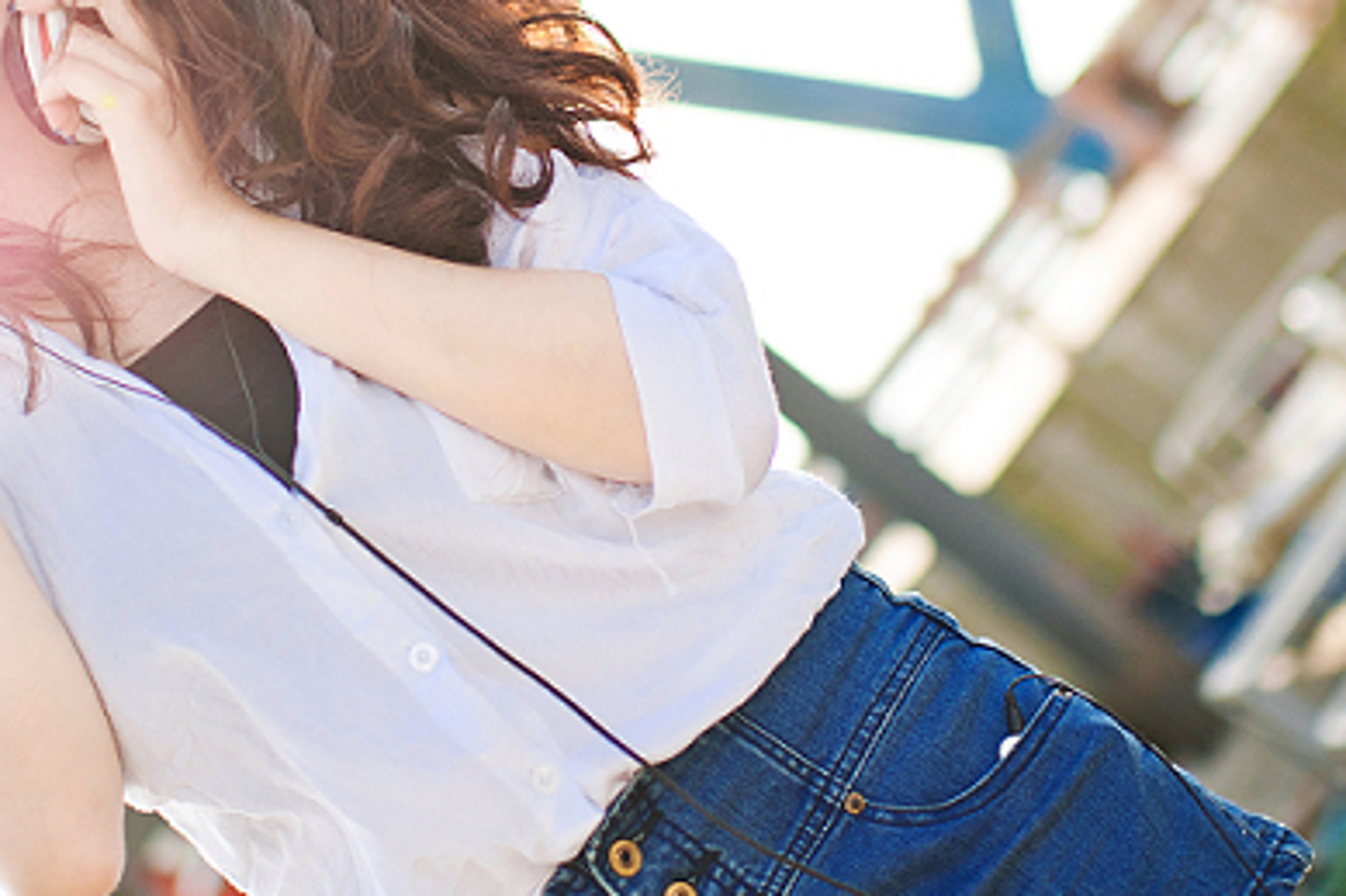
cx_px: 509
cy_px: 17
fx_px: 2691
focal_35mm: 72
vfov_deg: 18.5
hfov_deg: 28.0
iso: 100
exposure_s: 1/8000
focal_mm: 35
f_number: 1.4
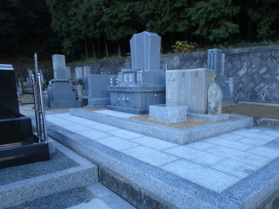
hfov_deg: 66.5
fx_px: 210
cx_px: 171
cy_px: 127
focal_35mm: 26
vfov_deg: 52.7
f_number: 3.5
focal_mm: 3.7
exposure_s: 1/100
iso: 125
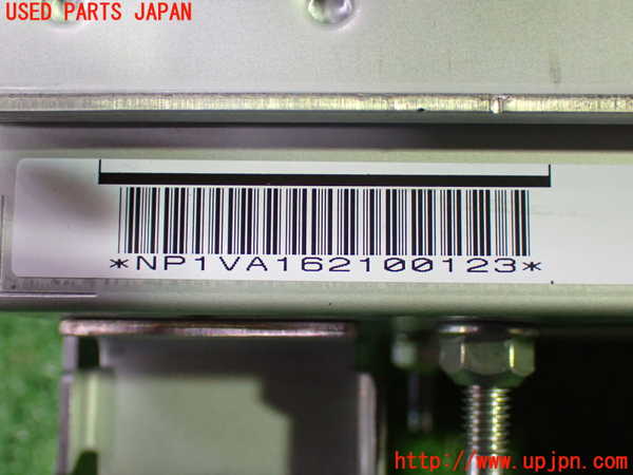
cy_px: 238
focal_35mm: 50
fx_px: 914
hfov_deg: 38.2
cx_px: 316
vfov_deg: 29.1
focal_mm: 9.01
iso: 1000
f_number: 3.2
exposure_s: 1/50
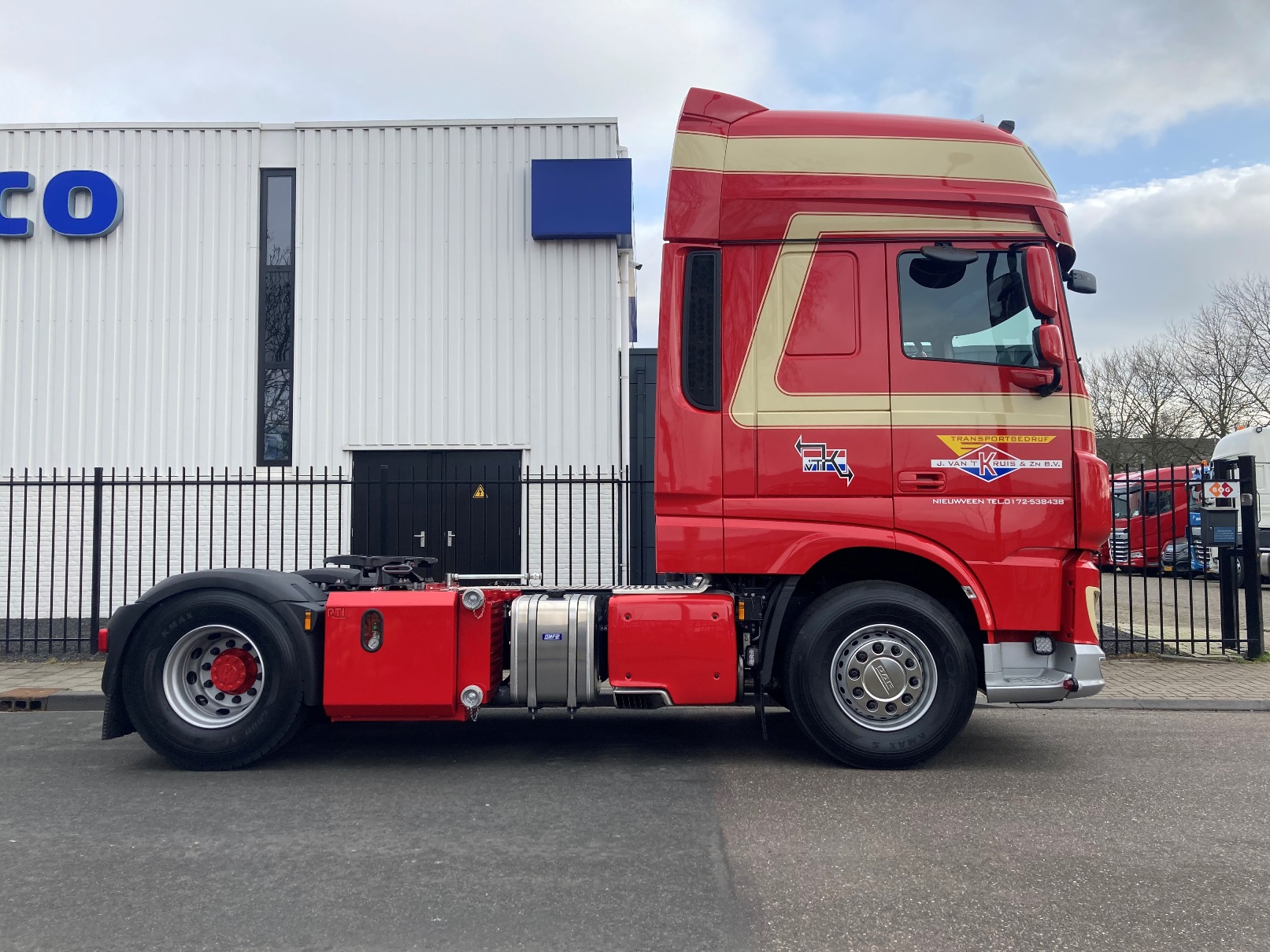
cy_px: 476
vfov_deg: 49.8
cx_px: 635
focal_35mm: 28
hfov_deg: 63.4
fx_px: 1027
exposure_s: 1/571
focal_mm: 3.99
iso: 20
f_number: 1.8
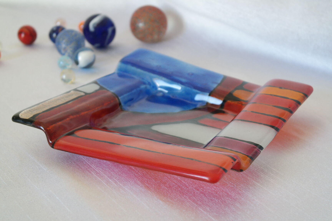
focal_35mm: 77
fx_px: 710
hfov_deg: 26.3
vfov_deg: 17.7
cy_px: 110
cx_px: 166
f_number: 5.6
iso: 800
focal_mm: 50
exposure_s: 1/30
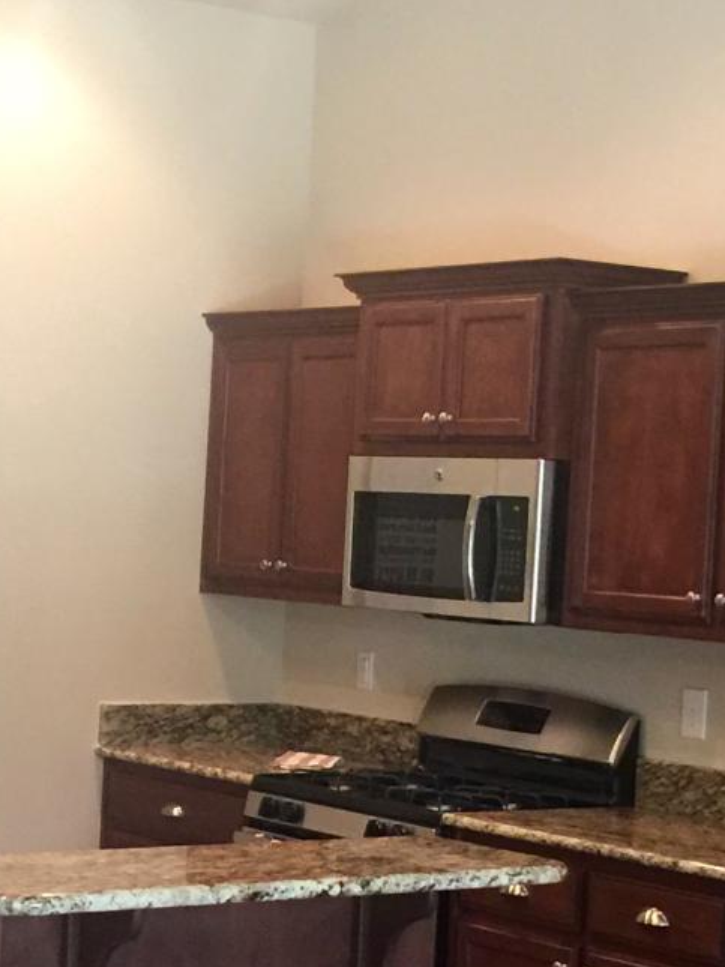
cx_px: 243
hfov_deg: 16.4
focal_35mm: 90
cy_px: 658
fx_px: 2513
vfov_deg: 21.7
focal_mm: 4.15
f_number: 2.2
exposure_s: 1/15
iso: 125
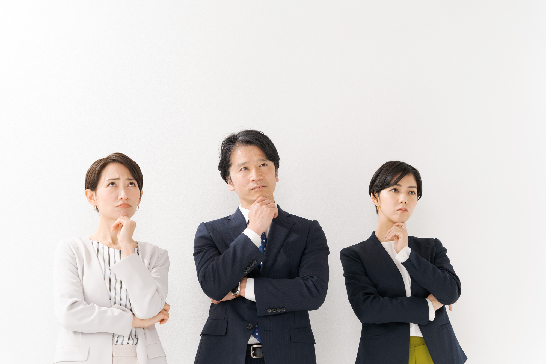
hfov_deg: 28.8
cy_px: 182
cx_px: 273
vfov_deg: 19.5
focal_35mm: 70
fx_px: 1062
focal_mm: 70
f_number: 4
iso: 400
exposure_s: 1/250
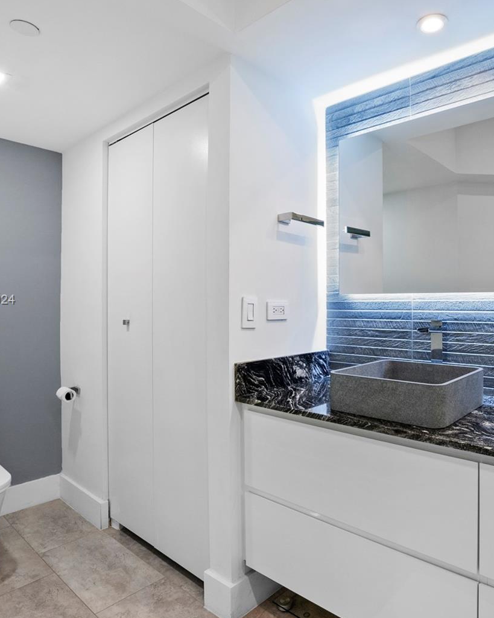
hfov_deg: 62.4
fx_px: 402
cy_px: 301
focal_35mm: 22
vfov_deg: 75.0
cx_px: 305
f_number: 8
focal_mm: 10
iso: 450
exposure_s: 1/15
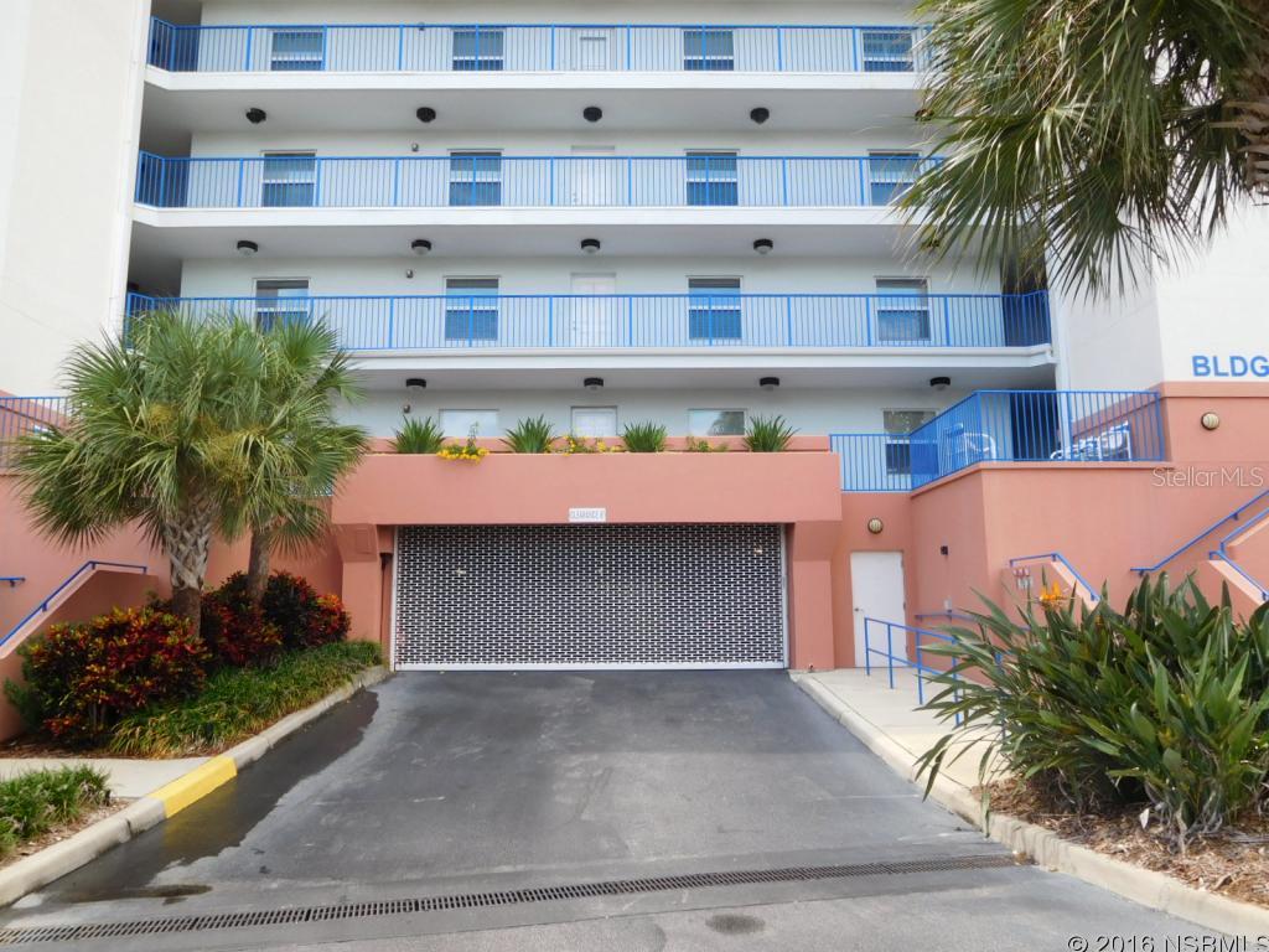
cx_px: 634
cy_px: 476
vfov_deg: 54.9
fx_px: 916
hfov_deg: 69.4
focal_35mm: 25
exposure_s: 1/250
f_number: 3.4
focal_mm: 4.5
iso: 125
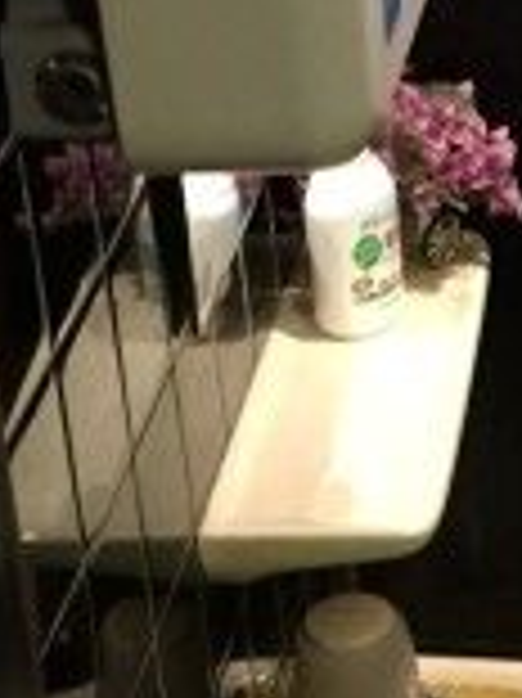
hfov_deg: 11.9
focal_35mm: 120
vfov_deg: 16.4
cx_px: 711
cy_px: 383
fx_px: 2416
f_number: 2.2
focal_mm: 4.15
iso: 250
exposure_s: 1/15
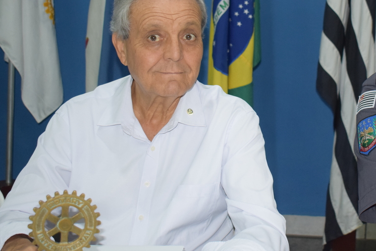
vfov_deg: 17.0
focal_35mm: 80
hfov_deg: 25.0
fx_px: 834
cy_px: 65
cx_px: 298
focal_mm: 31
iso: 1800
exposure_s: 1/60
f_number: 4.2
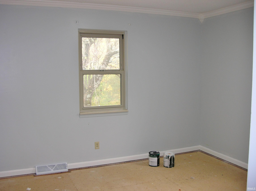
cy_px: 96
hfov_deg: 51.4
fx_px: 266
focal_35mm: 36
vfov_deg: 39.6
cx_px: 128
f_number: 2.7
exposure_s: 1/30
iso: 50
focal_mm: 6
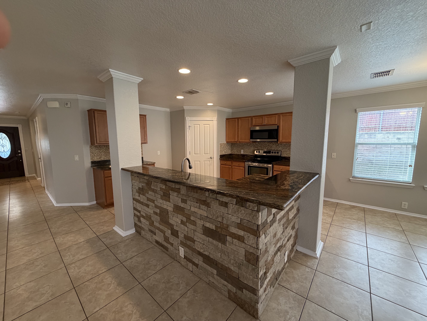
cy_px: 160
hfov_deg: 102.1
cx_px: 214
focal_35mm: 14
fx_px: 173
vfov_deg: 85.7
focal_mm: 2.22
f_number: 2.2
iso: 320
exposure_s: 1/120
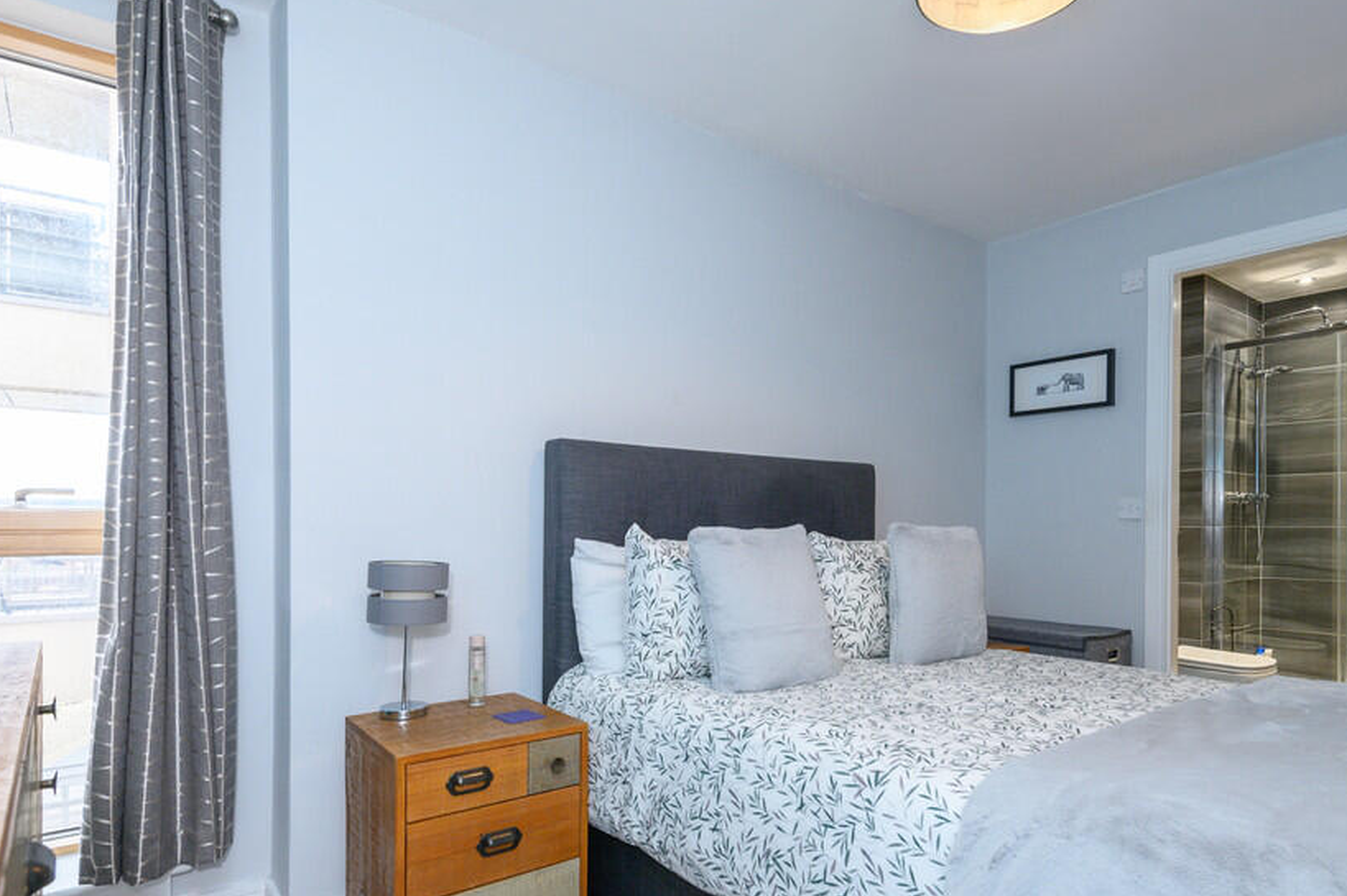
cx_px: 674
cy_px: 538
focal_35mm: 20
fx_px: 748
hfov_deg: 84.0
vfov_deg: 61.3
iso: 500
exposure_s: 1/30
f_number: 8
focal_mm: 16
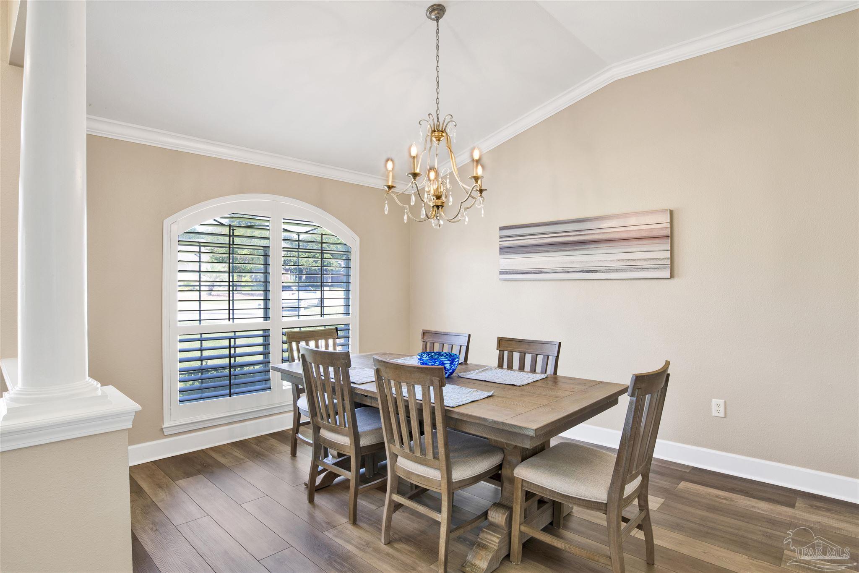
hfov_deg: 90.0
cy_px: 286
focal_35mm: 18
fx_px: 429
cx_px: 430
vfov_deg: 67.4
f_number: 11
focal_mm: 18
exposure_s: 1/5
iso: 200
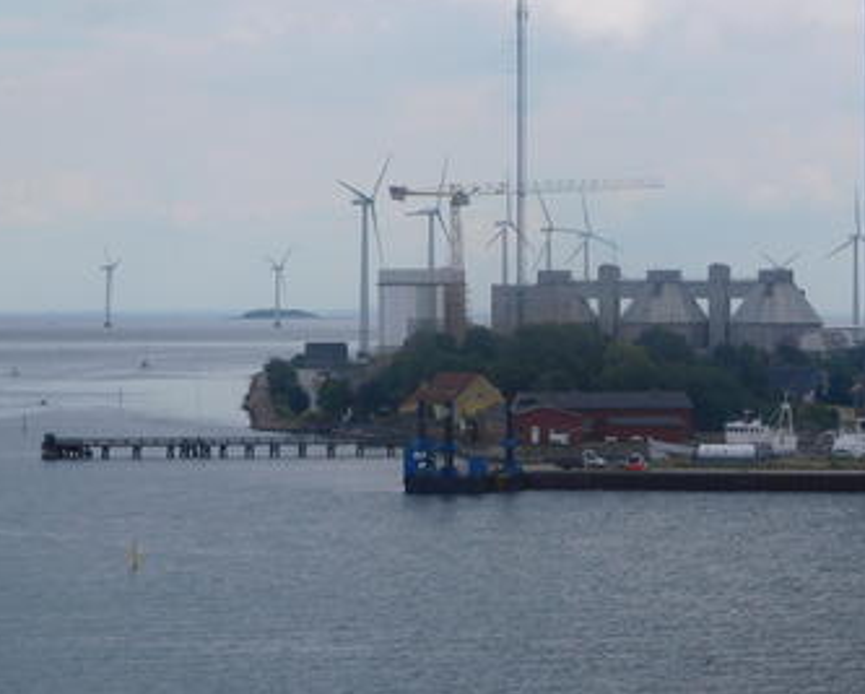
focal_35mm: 150
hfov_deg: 12.8
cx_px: 540
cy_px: 221
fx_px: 3843
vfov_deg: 10.3
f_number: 4.6
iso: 125
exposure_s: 1/1000
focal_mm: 14.3
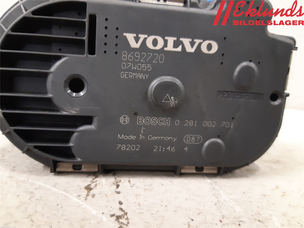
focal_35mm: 26
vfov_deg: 53.1
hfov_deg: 67.3
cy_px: 114
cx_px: 152
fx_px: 228
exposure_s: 1/25
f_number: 1.7
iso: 400
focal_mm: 3.93
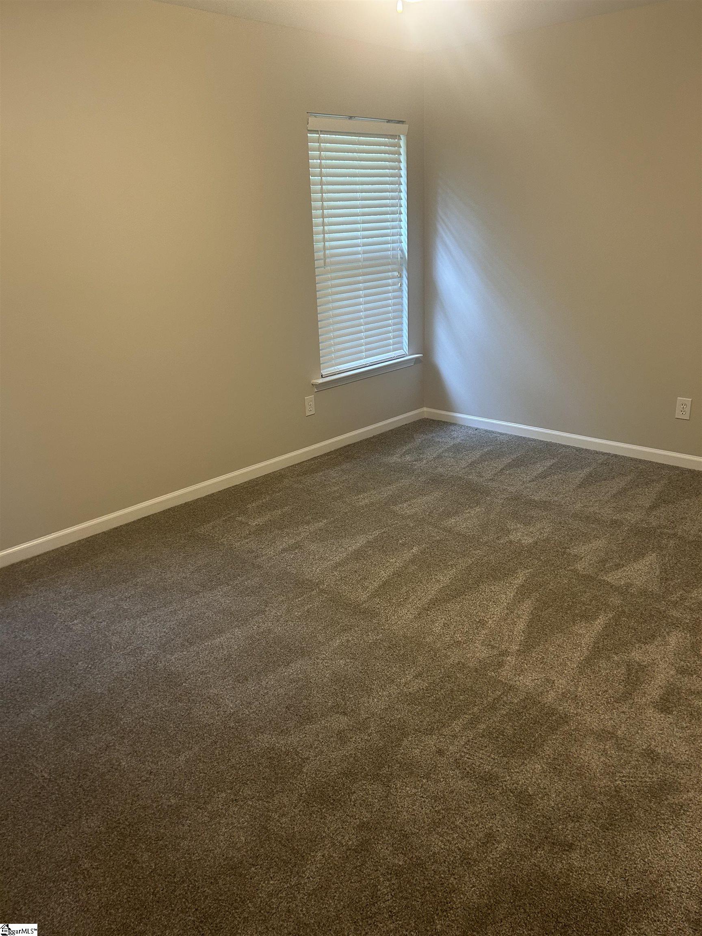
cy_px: 468
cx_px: 351
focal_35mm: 26
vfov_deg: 67.3
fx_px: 703
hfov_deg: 53.1
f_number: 1.5
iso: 125
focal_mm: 5.7
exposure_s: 1/60
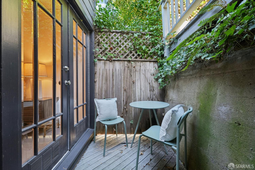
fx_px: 99
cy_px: 85
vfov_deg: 81.2
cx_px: 128
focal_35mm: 14
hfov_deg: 104.3
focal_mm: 14
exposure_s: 1/15
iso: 400
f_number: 8
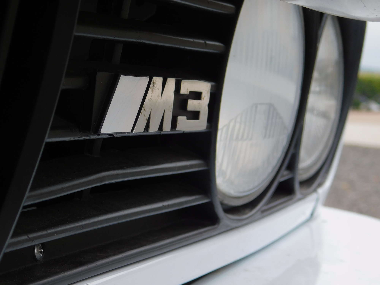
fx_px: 999
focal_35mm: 91
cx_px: 190
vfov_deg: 16.2
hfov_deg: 21.5
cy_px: 142
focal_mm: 16.1
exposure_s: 1/400
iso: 125
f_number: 4.5
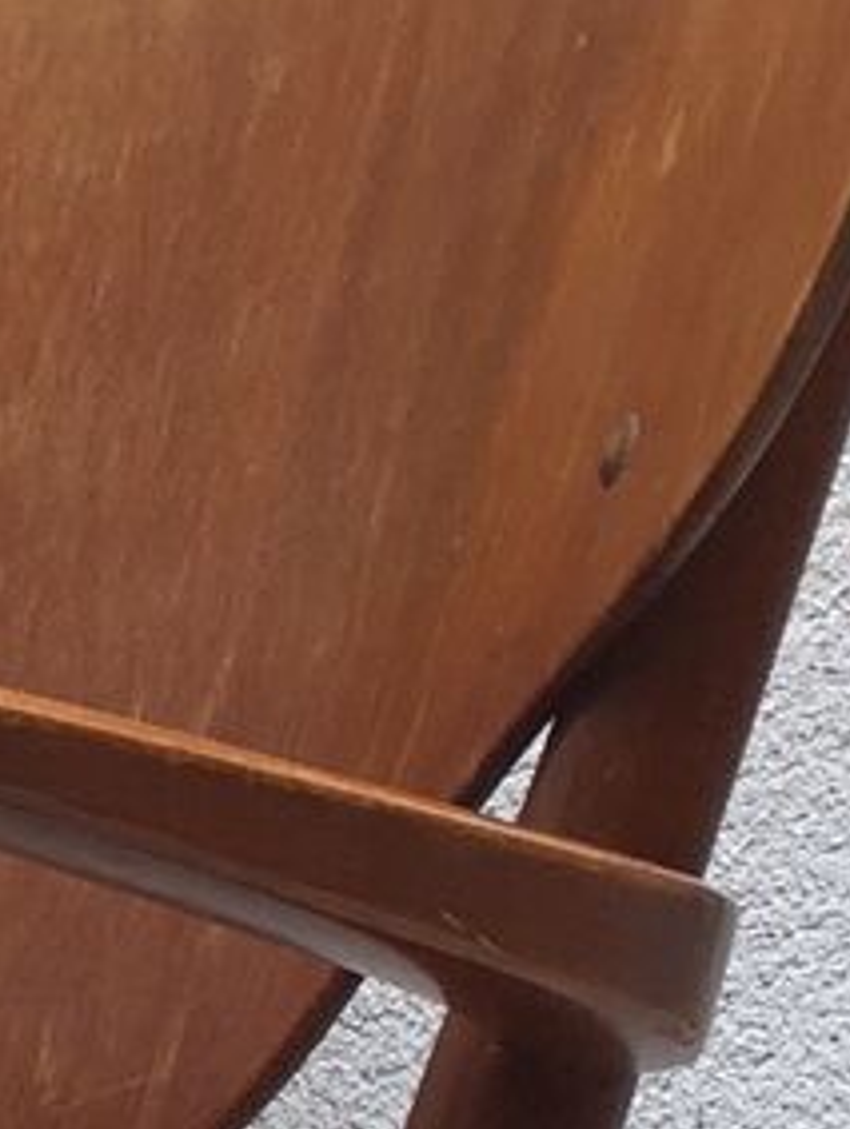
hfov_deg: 8.4
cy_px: 1839
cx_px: -918
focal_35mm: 167
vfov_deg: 11.2
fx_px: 5455
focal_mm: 4.15
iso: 32
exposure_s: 1/205
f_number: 2.2
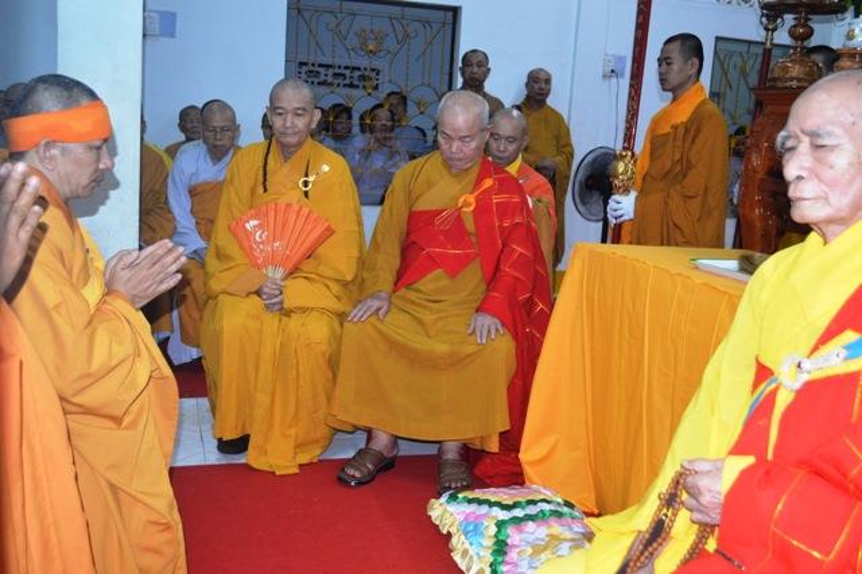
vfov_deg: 36.8
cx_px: 431
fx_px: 862
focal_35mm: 36
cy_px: 287
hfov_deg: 53.2
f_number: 4
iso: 1250
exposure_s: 1/60
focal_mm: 24
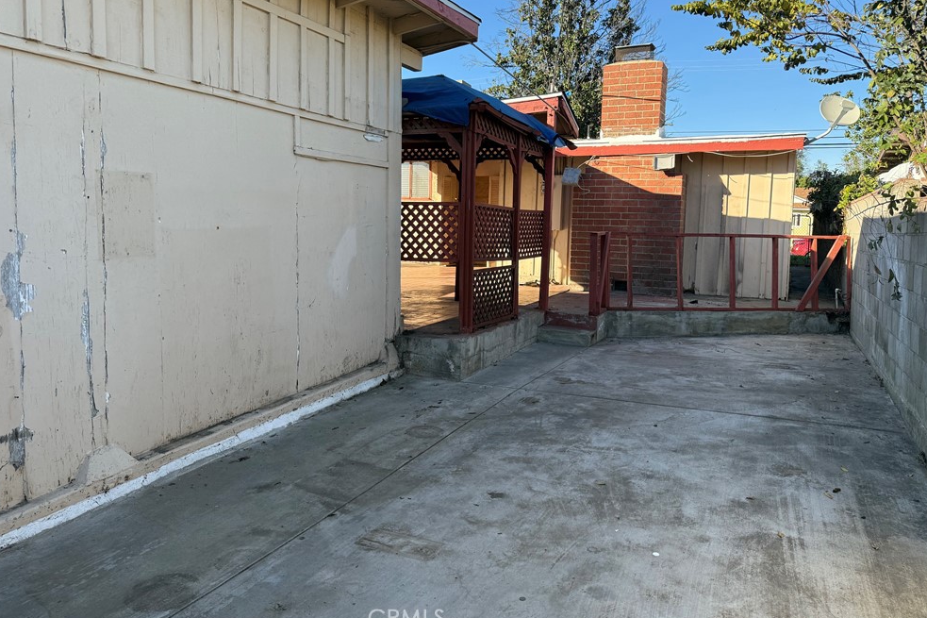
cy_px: 269
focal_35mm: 26
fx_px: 669
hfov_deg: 69.4
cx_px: 456
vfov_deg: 49.4
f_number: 1.78
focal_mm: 6.76
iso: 100
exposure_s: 1/1361
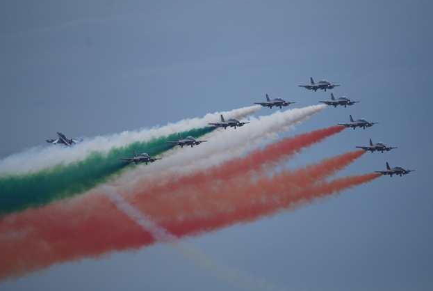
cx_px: 250
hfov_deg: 5.3
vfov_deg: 3.6
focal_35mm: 385
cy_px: 118
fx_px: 4639
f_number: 5.6
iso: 200
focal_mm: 200
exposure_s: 1/1000
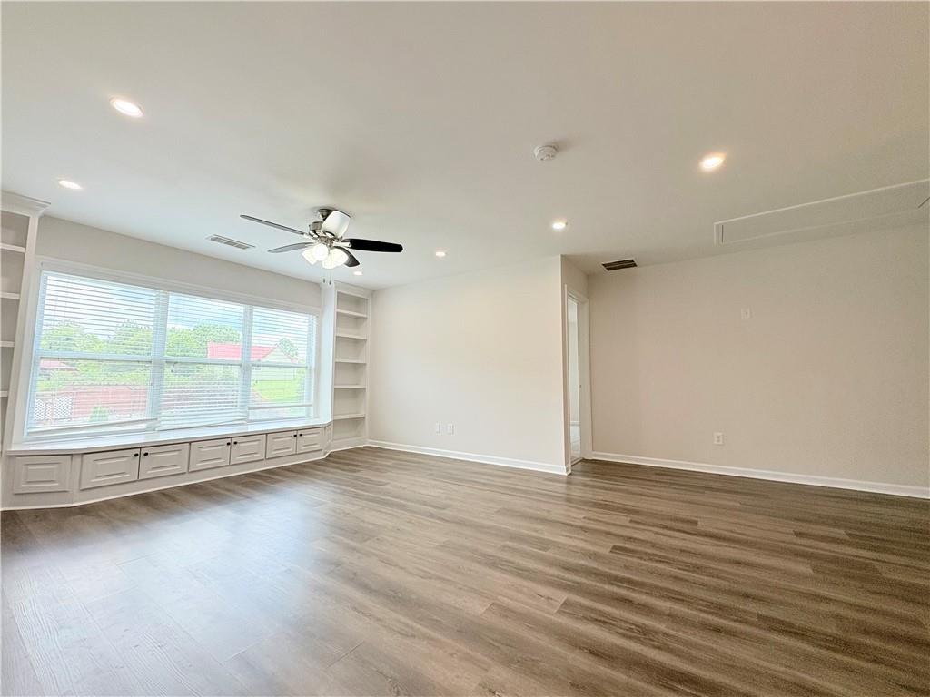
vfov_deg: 85.7
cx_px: 465
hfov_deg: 102.1
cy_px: 348
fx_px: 376
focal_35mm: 14
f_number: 2.2
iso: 80
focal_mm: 2.22
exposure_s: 1/132
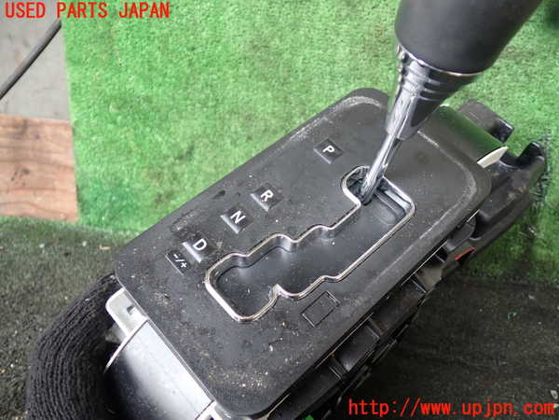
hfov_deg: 60.0
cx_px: 280
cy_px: 210
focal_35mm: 30
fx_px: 484
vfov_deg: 46.8
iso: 200
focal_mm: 5.4
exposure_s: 1/50
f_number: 2.3
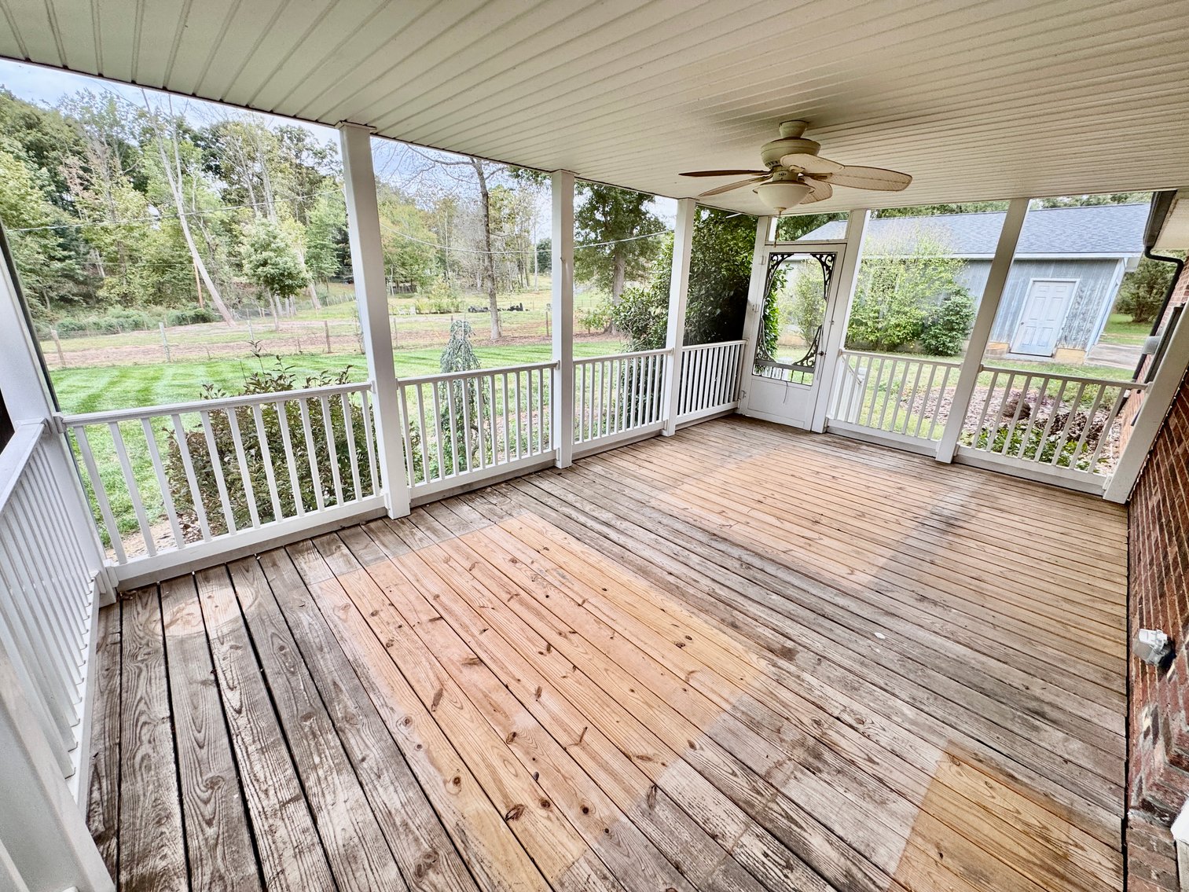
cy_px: 446
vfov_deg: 85.7
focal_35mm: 14
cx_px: 594
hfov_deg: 102.1
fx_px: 481
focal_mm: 2.22
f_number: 2.2
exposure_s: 1/135
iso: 40
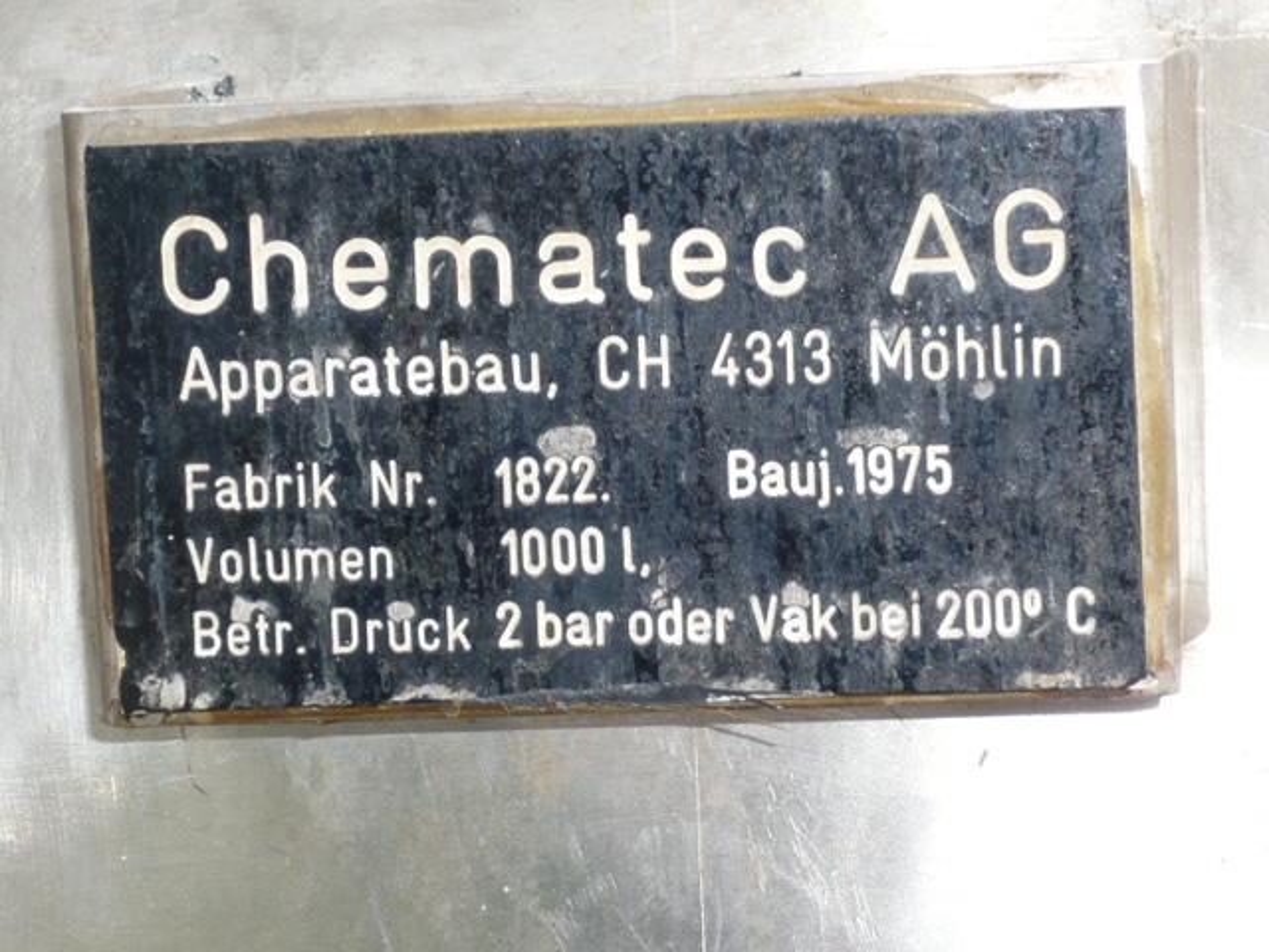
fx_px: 5462
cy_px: 476
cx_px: 634
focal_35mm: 149
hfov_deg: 13.3
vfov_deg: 10.0
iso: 100
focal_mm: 16.4
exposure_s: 1/30
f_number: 5.6
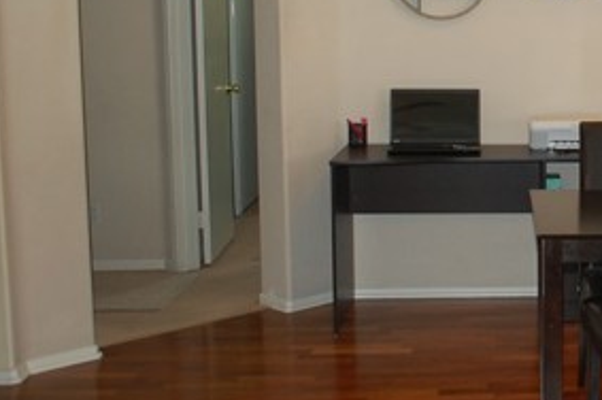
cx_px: 621
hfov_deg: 30.3
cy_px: 149
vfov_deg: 22.2
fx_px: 1019
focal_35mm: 61
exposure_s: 1/60
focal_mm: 18
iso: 400
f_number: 2.8
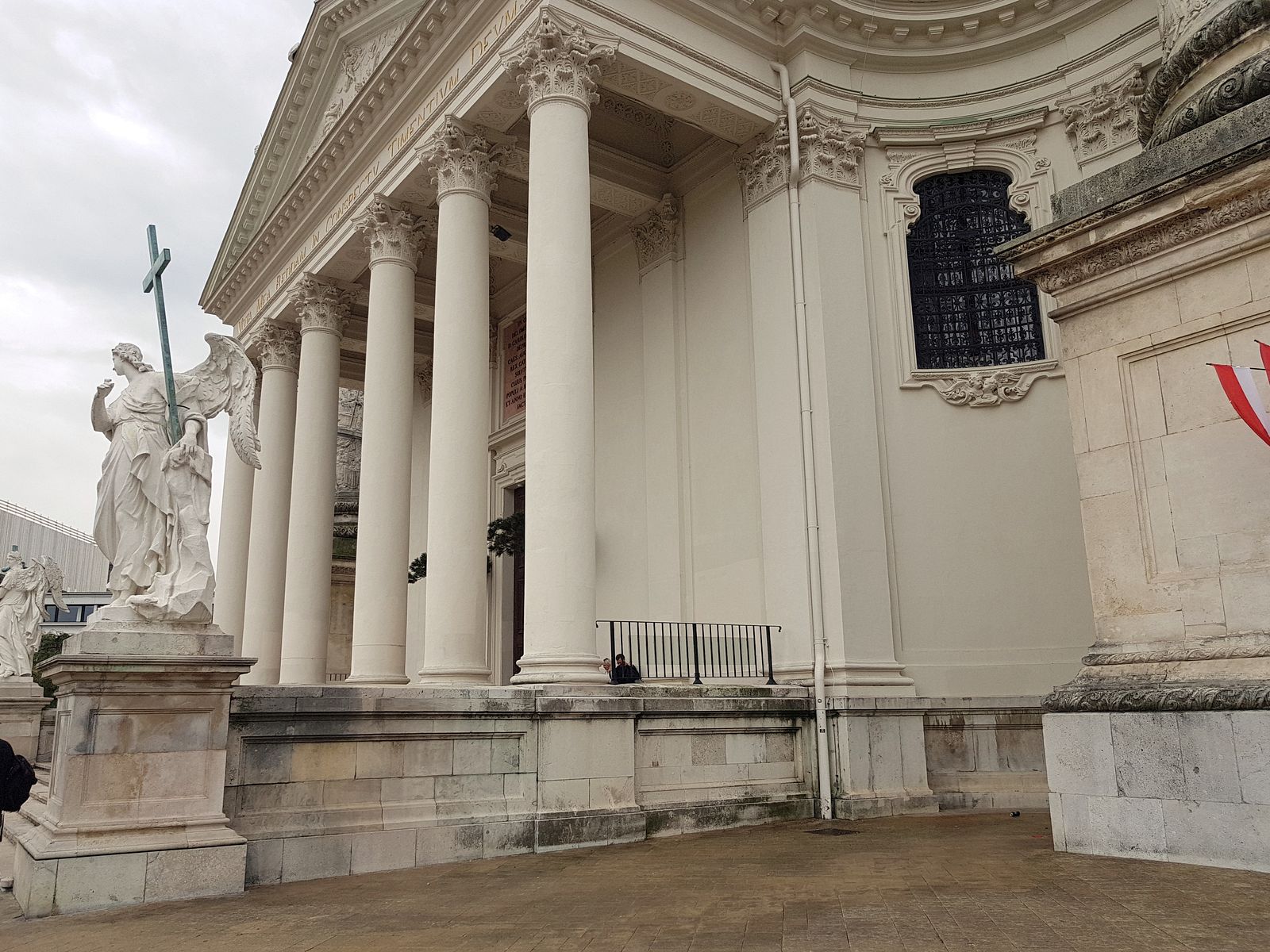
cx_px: 635
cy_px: 476
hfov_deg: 67.3
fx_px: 954
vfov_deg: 53.1
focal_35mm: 26
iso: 50
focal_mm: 4.2
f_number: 1.7
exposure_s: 1/540
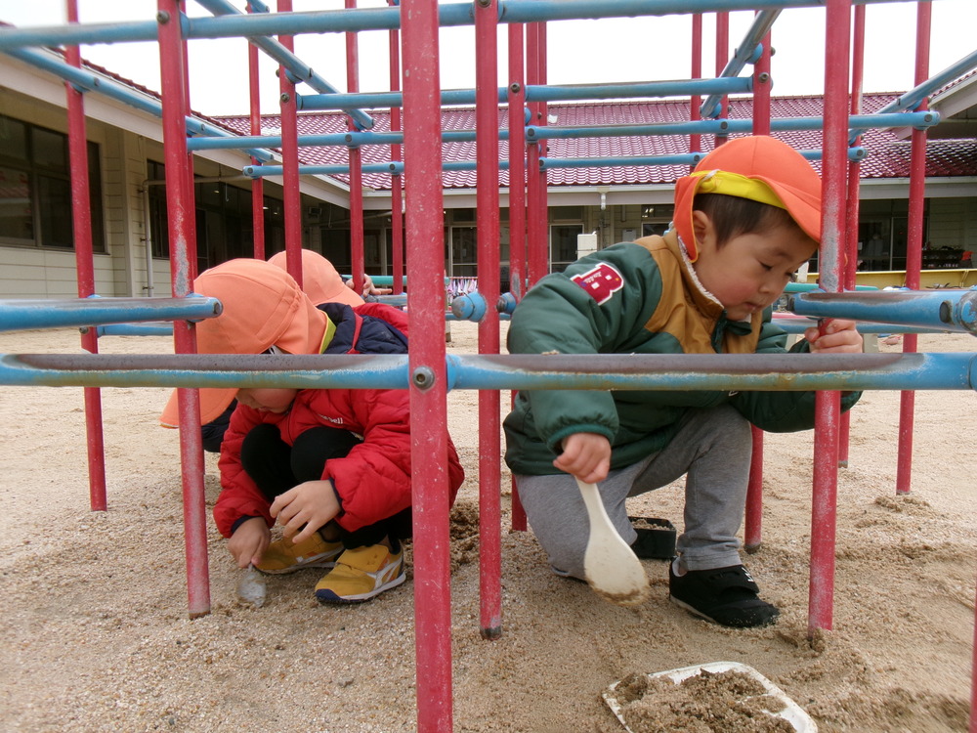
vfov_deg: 49.7
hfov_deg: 63.4
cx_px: 488
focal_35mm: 28
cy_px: 366
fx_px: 790
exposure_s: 1/250
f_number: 3.9
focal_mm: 5.1
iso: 100
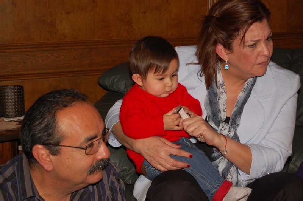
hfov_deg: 24.6
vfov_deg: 16.5
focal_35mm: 82
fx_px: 694
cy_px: 100
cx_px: 152
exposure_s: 1/60
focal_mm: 55
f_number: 5.6
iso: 400
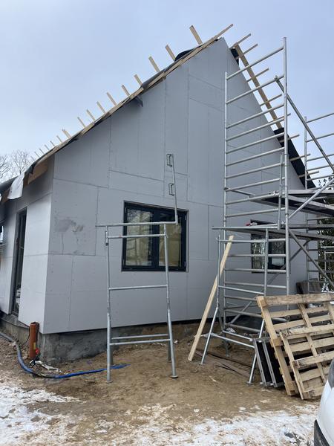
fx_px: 334
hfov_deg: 53.1
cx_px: 167
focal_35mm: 26
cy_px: 223
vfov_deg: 67.3
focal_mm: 5.1
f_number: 1.6
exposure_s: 1/898
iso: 50
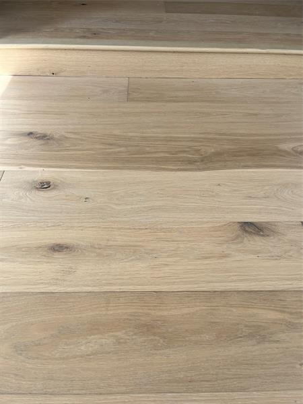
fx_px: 303
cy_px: 202
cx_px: 152
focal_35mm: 26
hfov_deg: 53.1
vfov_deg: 67.3
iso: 50
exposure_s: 1/649
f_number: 1.6
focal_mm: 5.1
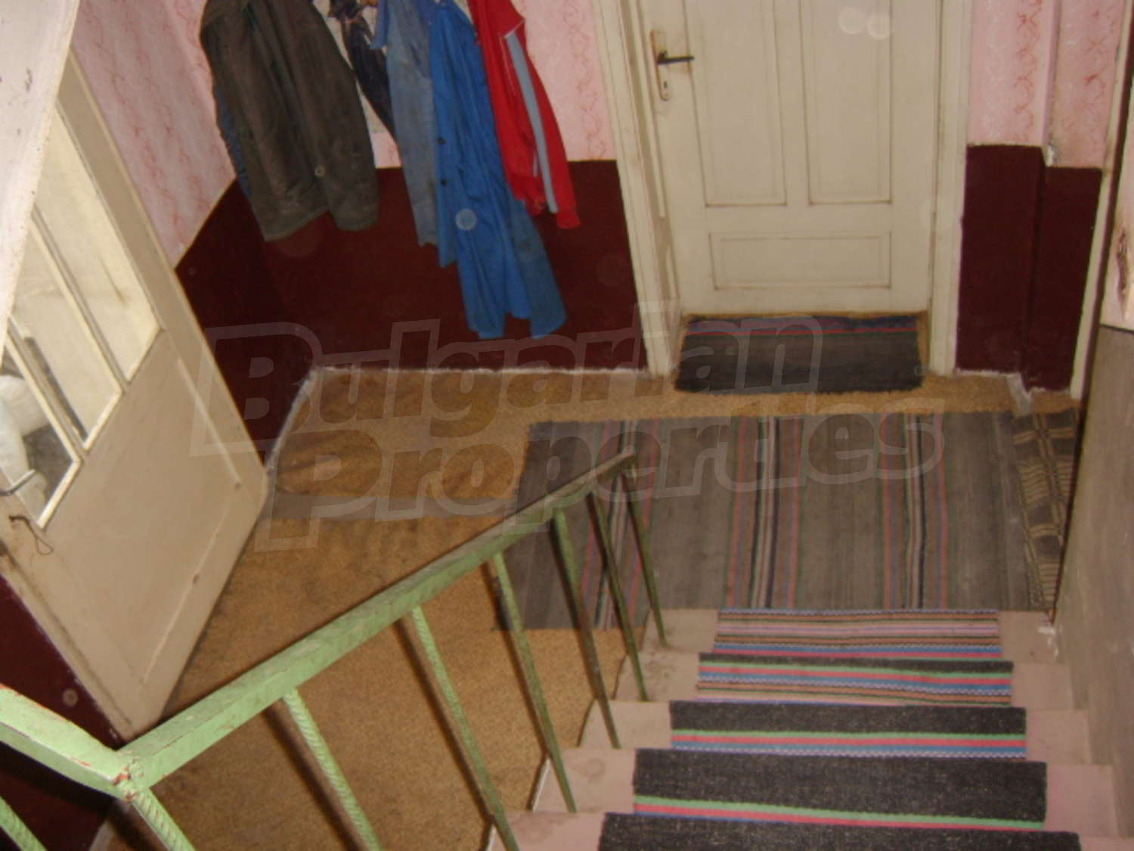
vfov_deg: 45.4
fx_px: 1016
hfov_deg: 58.4
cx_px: 567
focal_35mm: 31
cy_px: 426
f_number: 2.7
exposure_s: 1/30
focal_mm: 8.13
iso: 141
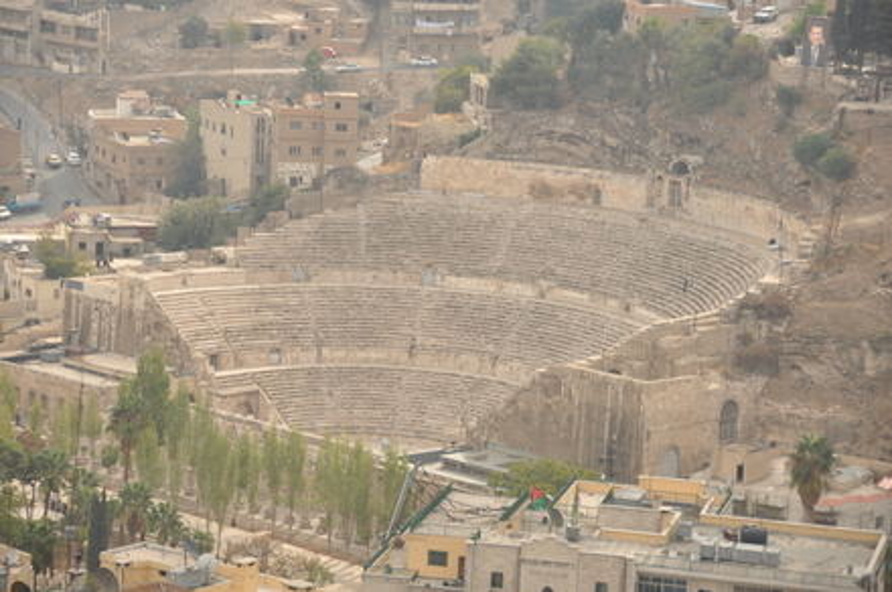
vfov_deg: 9.6
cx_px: 446
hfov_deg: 14.4
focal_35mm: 142
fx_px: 3526
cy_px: 296
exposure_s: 1/640
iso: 200
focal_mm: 95
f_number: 6.3
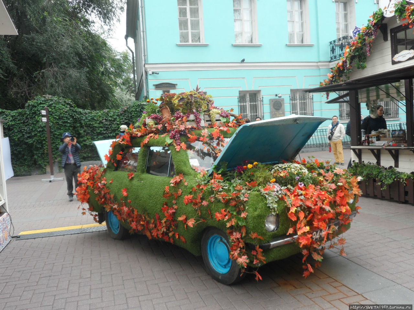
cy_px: 155
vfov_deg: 44.2
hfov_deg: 56.8
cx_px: 207
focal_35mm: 32
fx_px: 383
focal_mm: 5.8
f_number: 3.3
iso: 80
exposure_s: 1/60
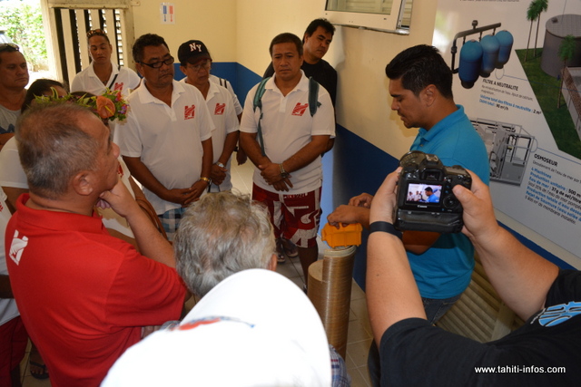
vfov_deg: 48.0
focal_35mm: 27
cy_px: 194
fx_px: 436
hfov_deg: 67.4
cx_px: 290
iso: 1000
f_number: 5
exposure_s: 1/60
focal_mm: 18
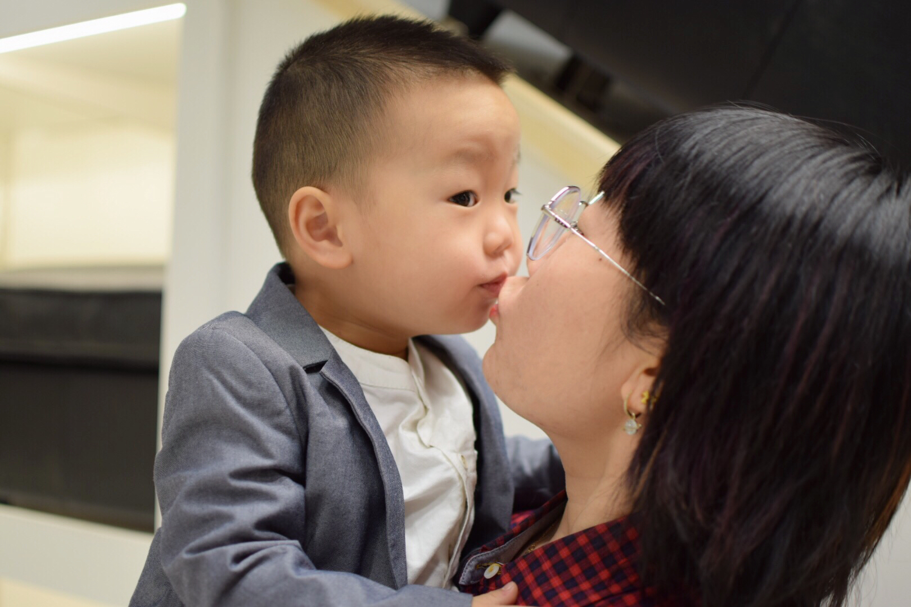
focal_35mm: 52
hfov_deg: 37.9
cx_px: 456
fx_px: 1328
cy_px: 304
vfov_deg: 25.8
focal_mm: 35
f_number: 1.8
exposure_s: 1/50
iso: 100
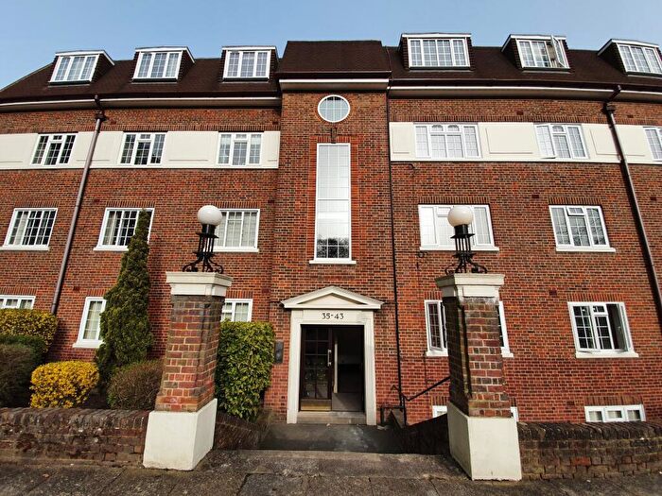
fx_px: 249
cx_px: 331
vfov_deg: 89.9
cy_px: 248
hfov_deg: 106.2
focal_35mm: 13
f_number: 2.2
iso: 50
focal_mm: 1.8
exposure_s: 1/602
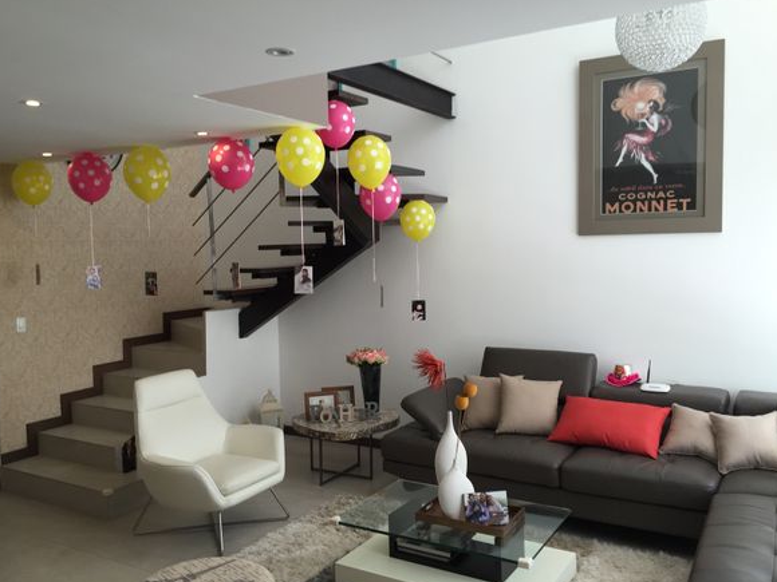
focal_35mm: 30
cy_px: 292
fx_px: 673
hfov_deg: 60.0
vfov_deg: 46.8
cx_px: 380
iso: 40
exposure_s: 1/120
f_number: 2.2
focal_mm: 4.15
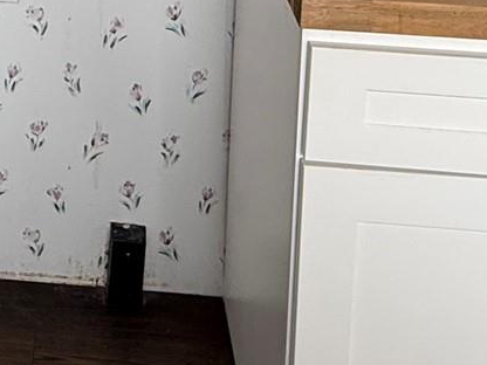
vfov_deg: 17.4
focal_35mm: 69
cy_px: -287
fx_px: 971
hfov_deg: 26.6
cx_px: -4
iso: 100
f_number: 2.2
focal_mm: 2.22
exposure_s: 1/99
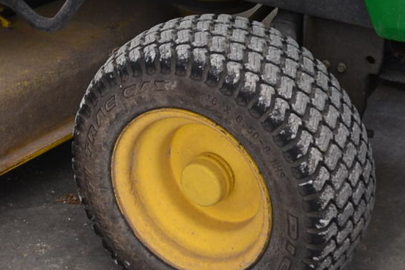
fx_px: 2125
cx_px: -43
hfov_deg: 10.7
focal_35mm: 189
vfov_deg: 7.1
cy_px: -177
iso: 400
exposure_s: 1/25
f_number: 7.1
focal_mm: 34
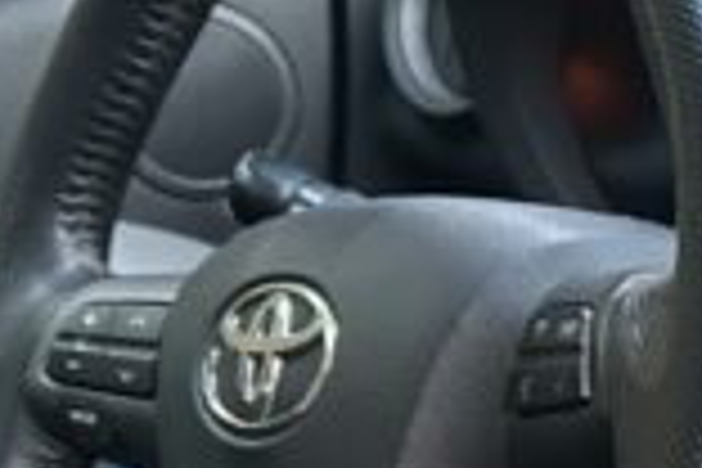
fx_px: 2476
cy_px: 619
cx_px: 1233
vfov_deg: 10.5
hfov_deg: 14.4
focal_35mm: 127
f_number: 1.78
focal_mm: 6.86
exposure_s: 1/37
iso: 1000
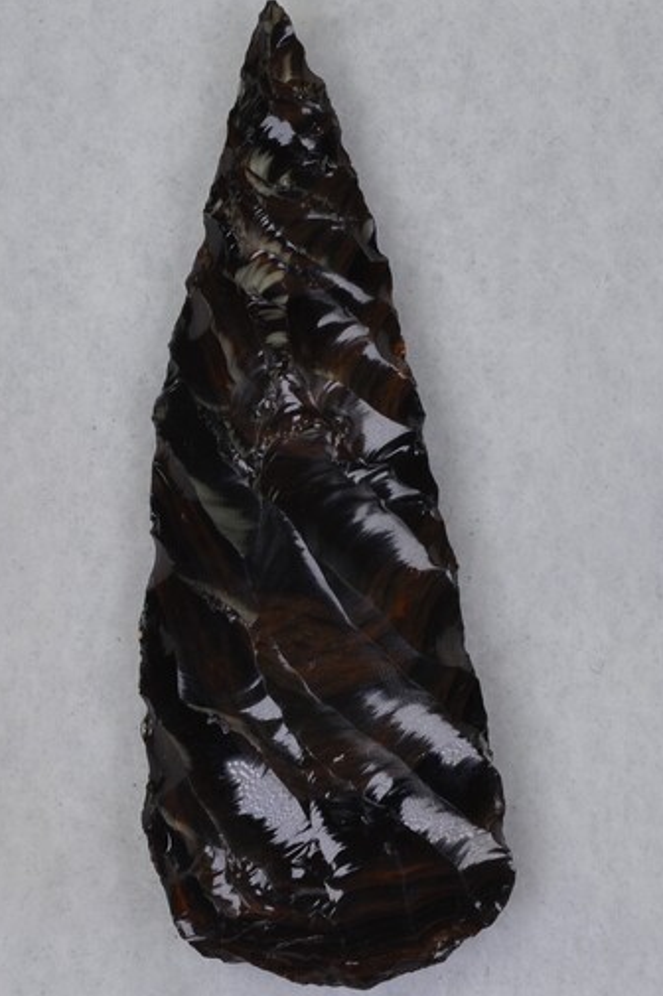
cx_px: 343
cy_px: 682
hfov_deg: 14.4
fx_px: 2628
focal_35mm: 95
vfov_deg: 21.4
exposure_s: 1/125
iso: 100
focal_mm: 60
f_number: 8
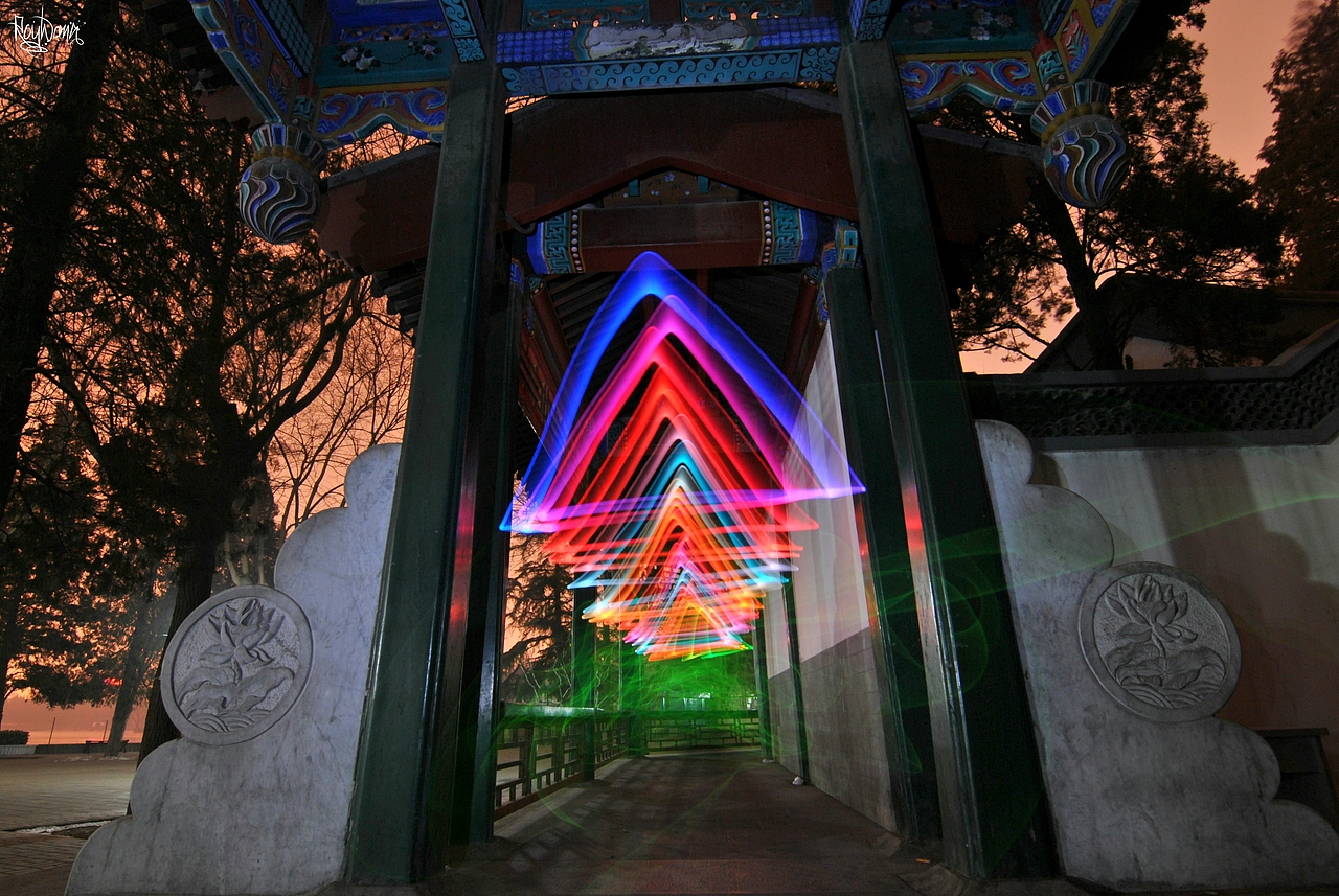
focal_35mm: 16
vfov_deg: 72.2
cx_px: 670
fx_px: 614
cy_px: 448
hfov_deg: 94.9
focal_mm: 11
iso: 100
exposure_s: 107
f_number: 8
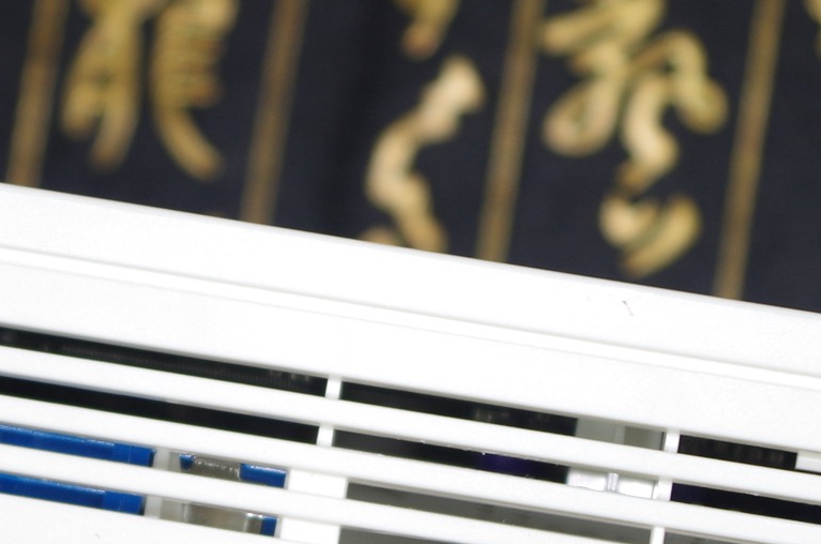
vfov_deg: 7.5
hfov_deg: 11.3
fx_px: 4165
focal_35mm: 183
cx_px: 324
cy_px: 410
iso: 100
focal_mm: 37.5
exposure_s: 1/100
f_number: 4.5
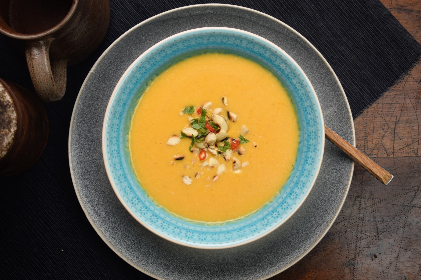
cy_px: 140
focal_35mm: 72
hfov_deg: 28.1
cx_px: 210
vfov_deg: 18.9
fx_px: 842
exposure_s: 1/40
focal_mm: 48
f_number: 5.6
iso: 125
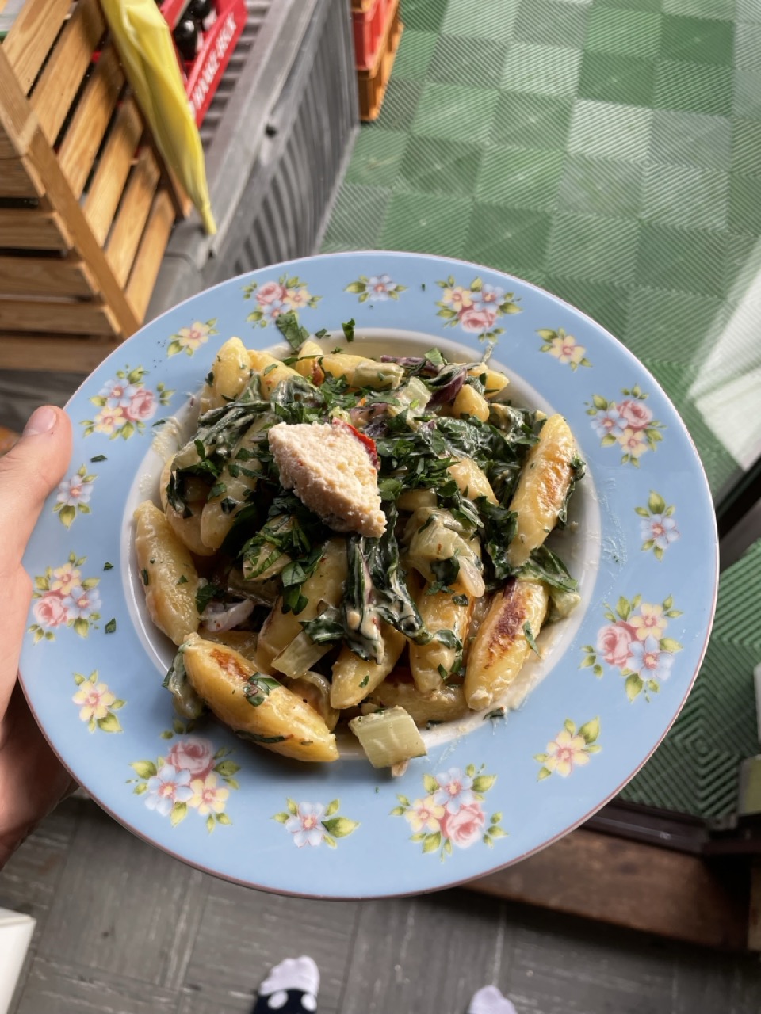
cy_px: 507
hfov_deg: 53.1
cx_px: 380
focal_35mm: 26
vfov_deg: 67.3
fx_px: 762
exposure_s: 1/317
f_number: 1.6
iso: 32
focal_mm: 4.2
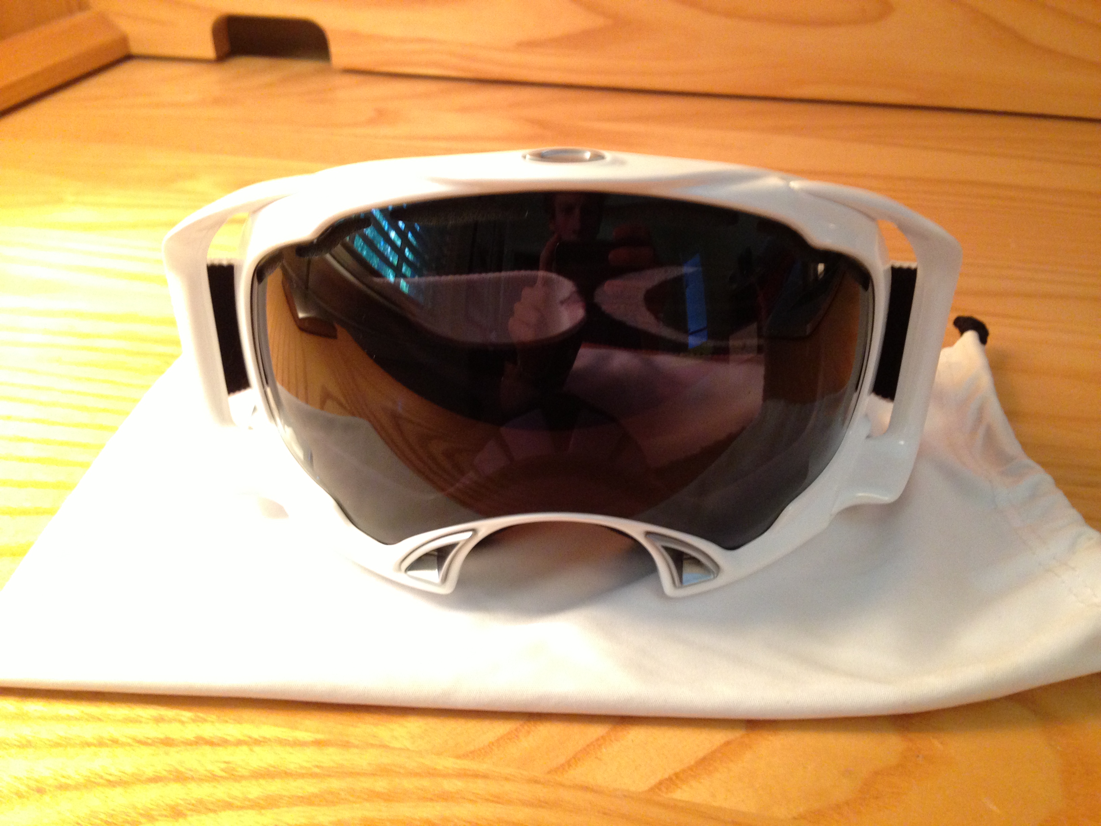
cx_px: 550
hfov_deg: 55.4
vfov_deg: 42.9
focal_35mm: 33
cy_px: 413
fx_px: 1050
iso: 250
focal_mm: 4.13
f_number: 2.4
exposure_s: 1/20
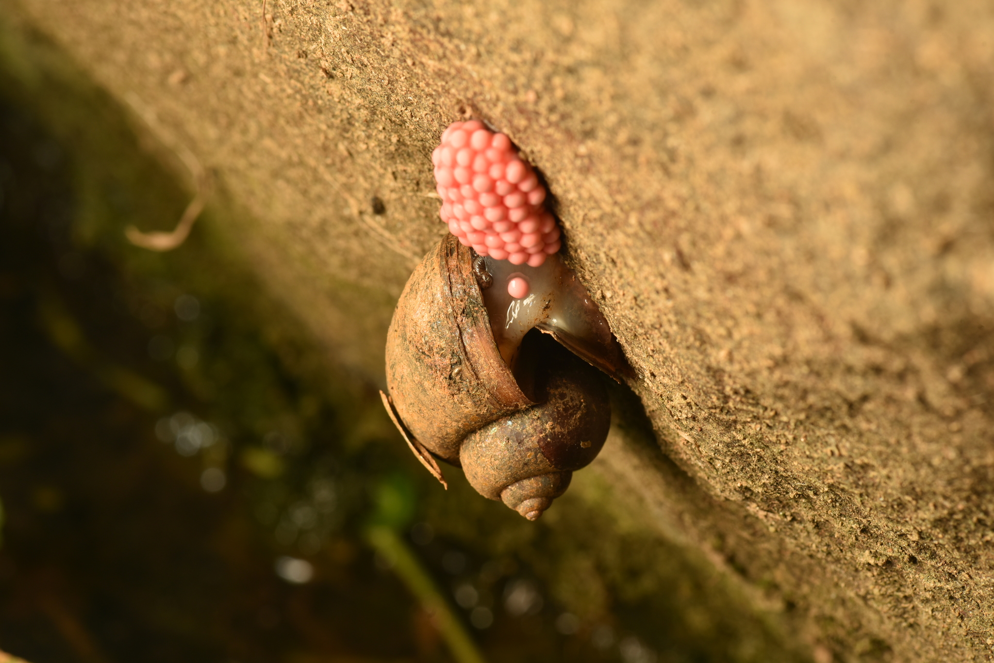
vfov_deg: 13.1
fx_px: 2900
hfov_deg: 19.4
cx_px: 497
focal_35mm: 105
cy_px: 332
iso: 100
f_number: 13
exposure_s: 1/100
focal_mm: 105
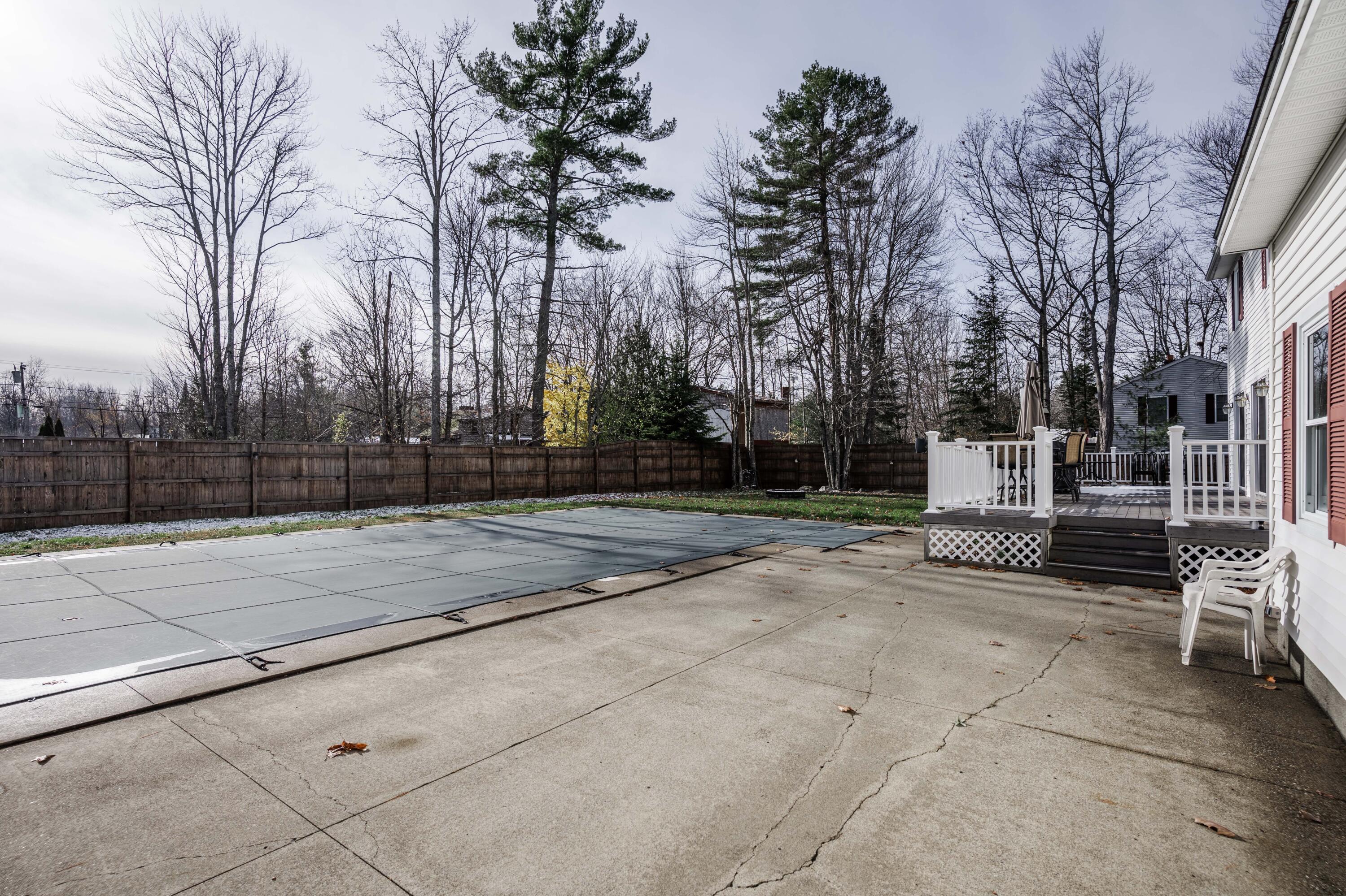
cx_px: 673
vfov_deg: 70.4
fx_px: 635
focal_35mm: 17
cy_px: 448
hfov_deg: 93.3
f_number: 5
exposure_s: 1/3200
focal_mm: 17
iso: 100
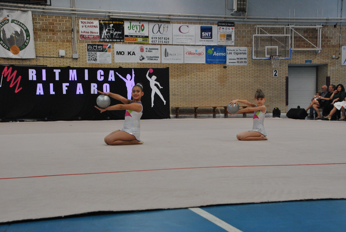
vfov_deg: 23.8
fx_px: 548
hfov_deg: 35.0
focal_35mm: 57
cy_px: 116
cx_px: 173
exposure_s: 1/200
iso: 800
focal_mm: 38
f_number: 7.1
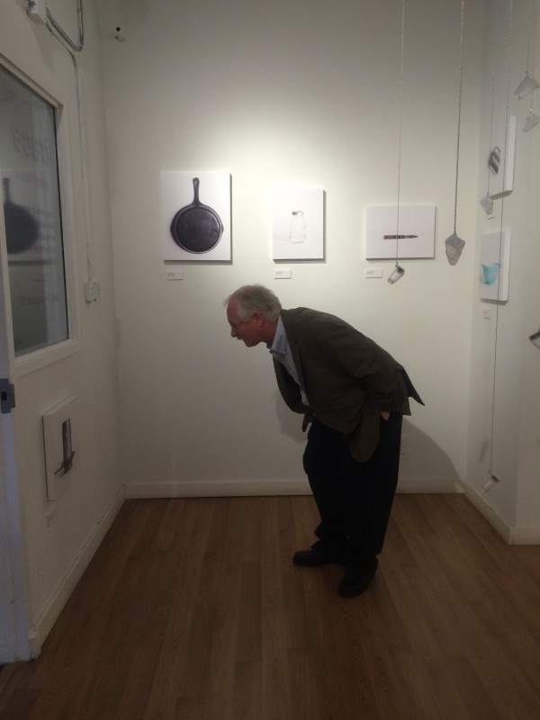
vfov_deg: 61.7
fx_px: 603
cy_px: 360
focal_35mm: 29
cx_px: 270
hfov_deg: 48.2
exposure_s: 1/30
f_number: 2.2
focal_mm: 4.15
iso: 40
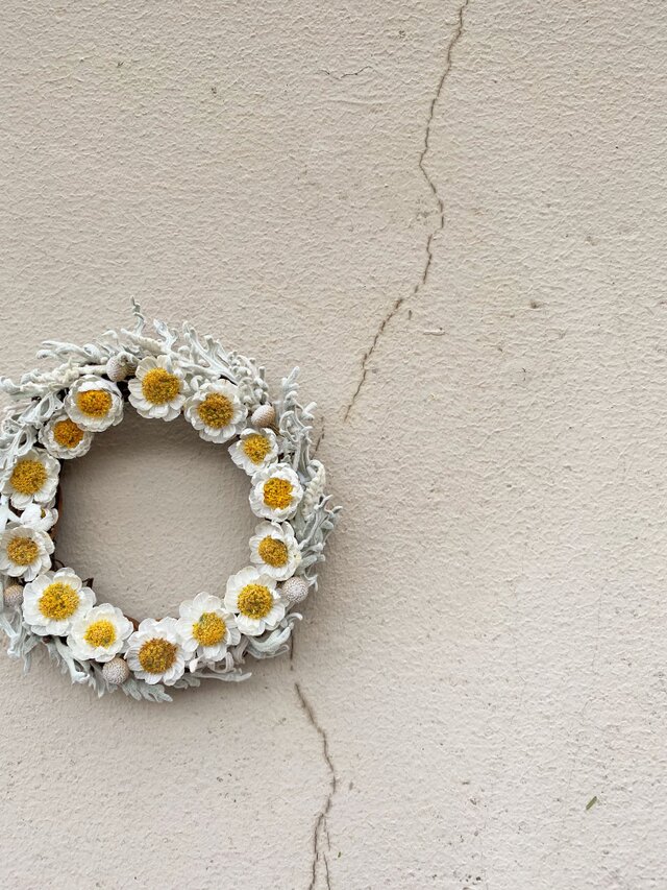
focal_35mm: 26
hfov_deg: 53.1
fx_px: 668
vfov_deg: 67.3
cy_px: 445
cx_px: 334
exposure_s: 1/122
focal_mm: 4.25
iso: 50
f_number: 1.8
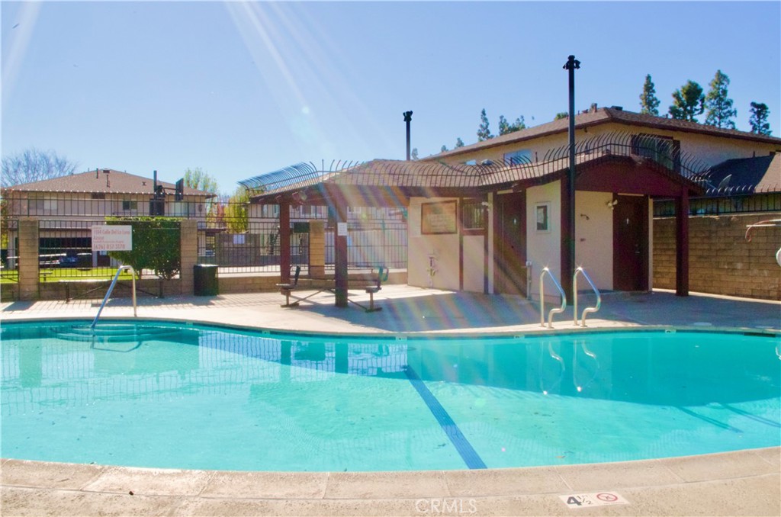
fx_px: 649
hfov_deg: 62.0
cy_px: 258
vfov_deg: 43.4
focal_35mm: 30
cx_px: 390
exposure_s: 1/400
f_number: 14
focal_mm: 20
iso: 3200
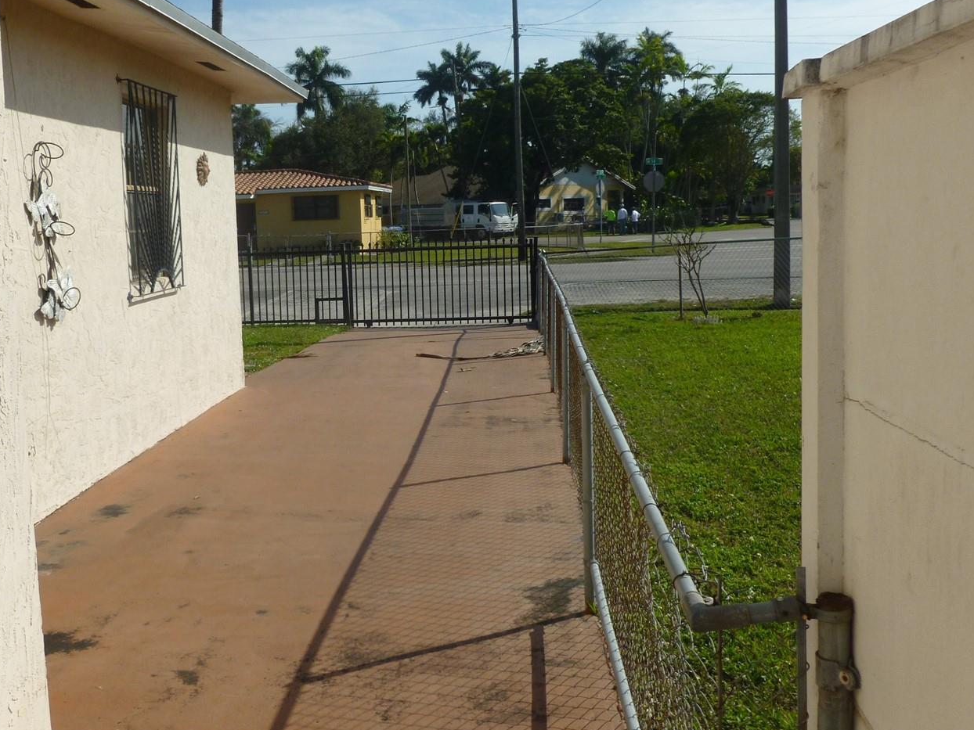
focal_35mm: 36
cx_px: 377
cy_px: 335
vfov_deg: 39.6
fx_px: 1013
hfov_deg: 50.9
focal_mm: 5
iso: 100
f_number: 10
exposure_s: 1/250
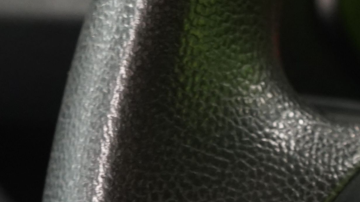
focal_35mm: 214
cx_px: 549
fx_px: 2043
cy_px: 280
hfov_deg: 9.8
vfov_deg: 5.6
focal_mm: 42
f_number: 7.1
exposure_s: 1/13
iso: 800
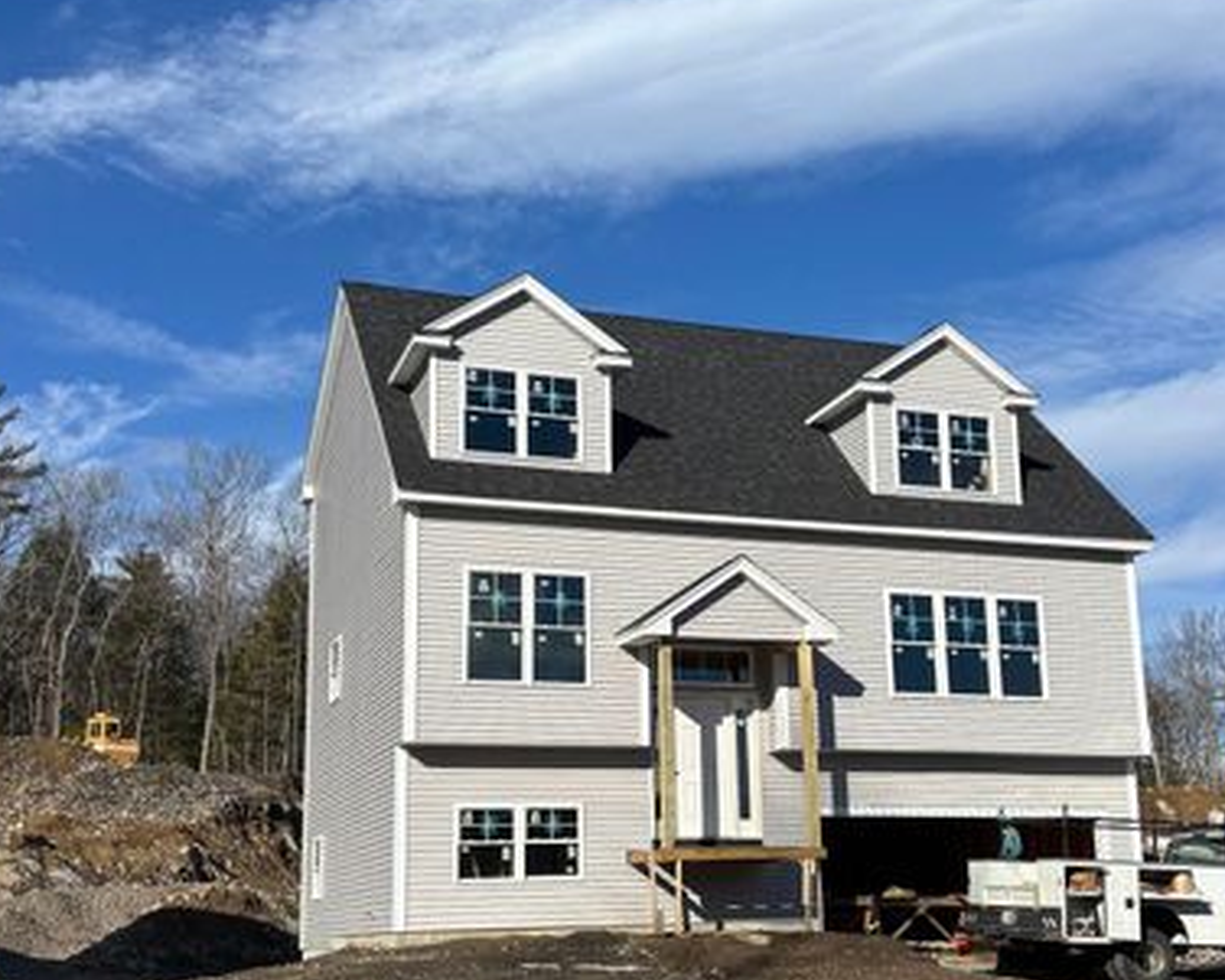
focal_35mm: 45
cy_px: 568
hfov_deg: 41.1
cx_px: 665
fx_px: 1632
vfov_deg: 33.4
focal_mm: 5.96
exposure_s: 1/5348
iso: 50
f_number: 1.6
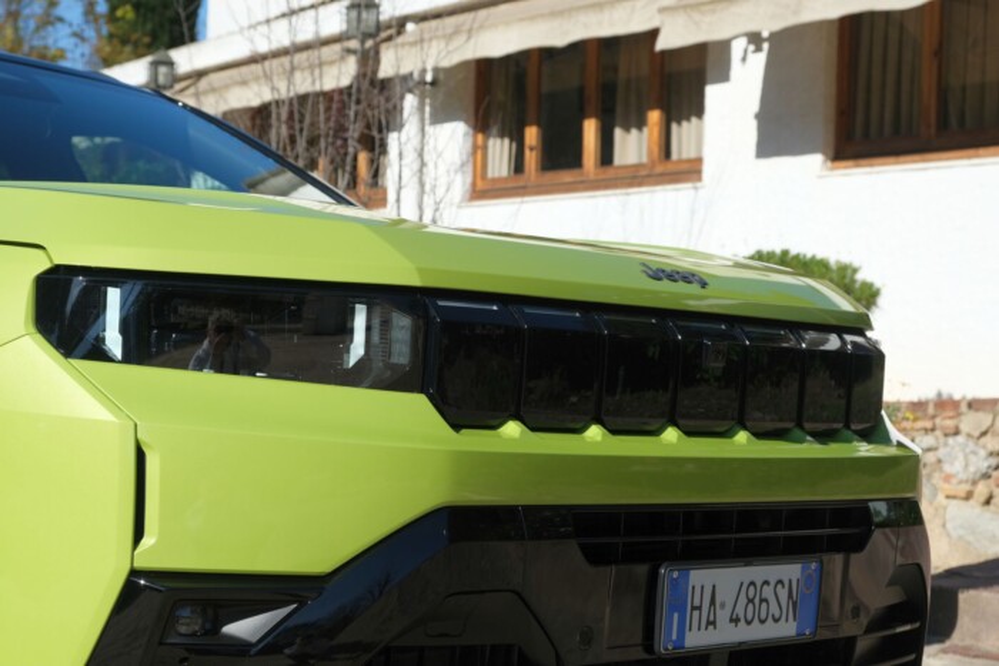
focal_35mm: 61
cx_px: 500
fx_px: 1693
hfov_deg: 32.9
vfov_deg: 22.3
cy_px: 333
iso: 320
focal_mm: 40.7
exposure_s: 1/1250
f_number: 6.4
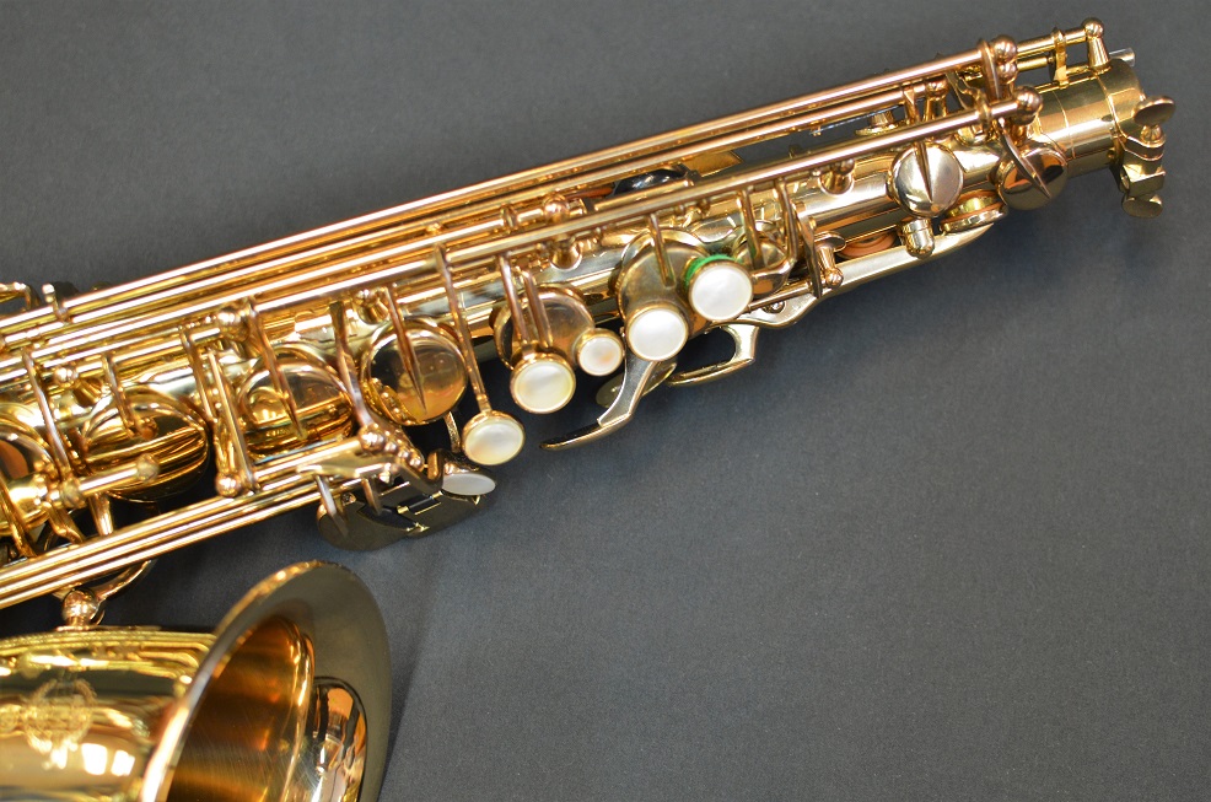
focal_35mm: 52
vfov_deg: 25.6
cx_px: 606
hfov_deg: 37.9
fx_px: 1762
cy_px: 401
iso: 800
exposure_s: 1/50
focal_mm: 35
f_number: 3.5
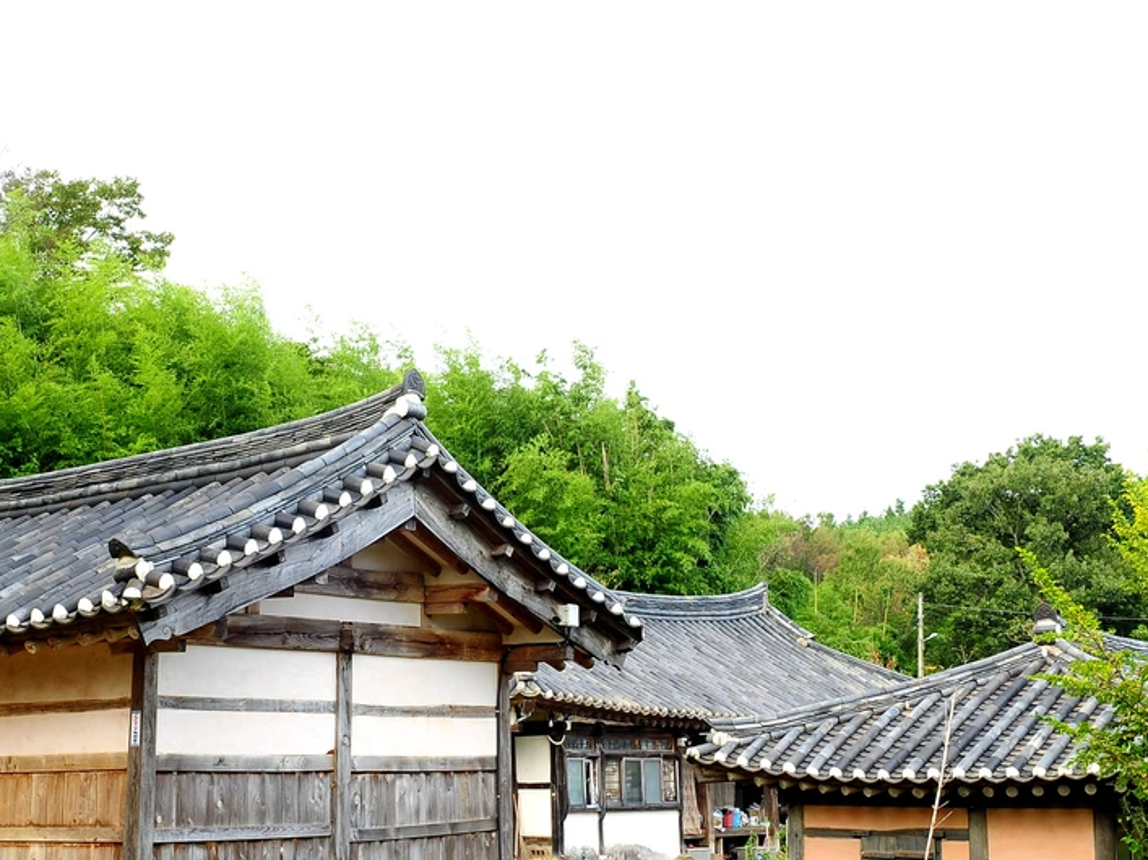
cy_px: 531
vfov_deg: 23.6
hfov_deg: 30.8
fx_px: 2056
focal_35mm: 62
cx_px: 333
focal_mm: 38
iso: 200
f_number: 22
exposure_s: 1/8
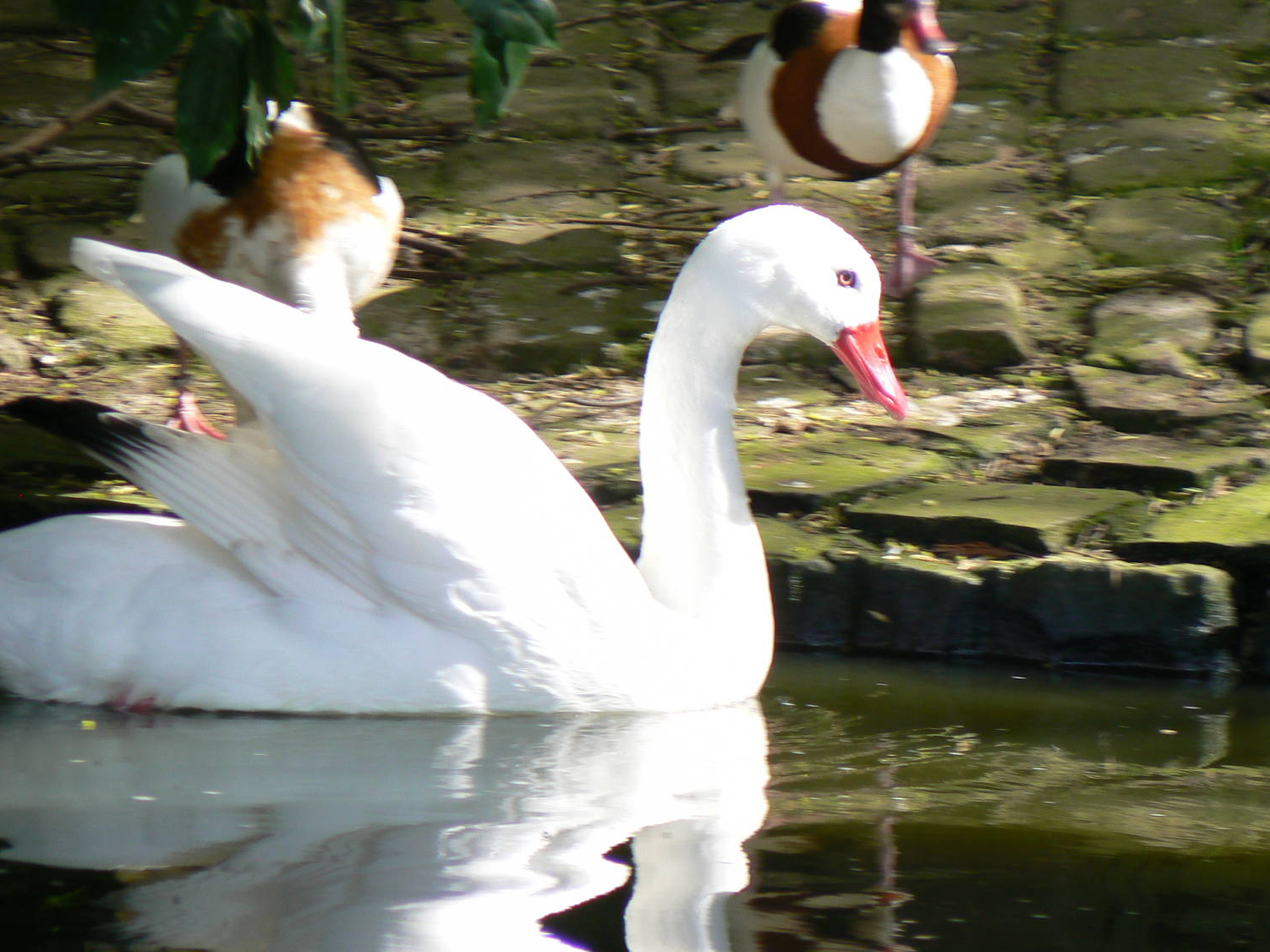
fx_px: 15517
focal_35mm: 423
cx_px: 668
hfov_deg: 4.7
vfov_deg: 3.5
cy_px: 505
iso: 80
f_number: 4
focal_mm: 66.1
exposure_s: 1/80
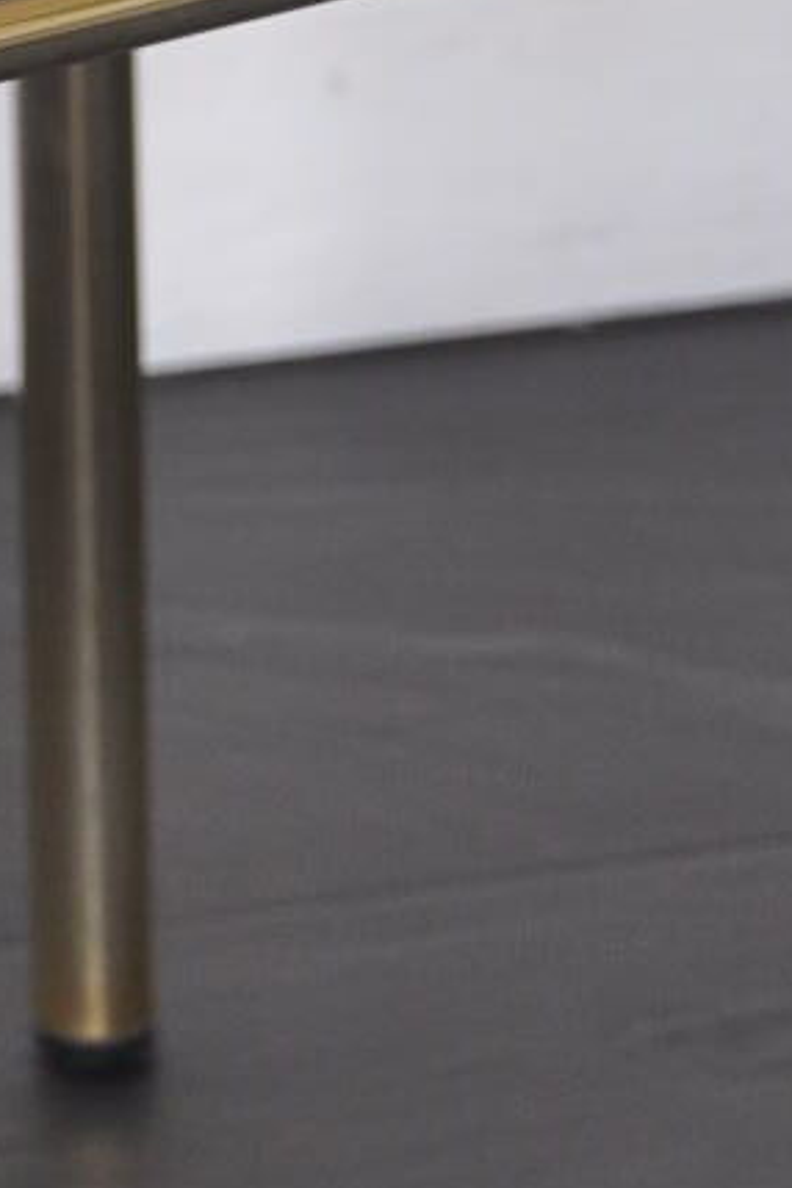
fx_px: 6204
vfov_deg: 10.9
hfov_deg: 7.2
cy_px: 410
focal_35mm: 188
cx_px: -194
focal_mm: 28
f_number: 4
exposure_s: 1/60
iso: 400
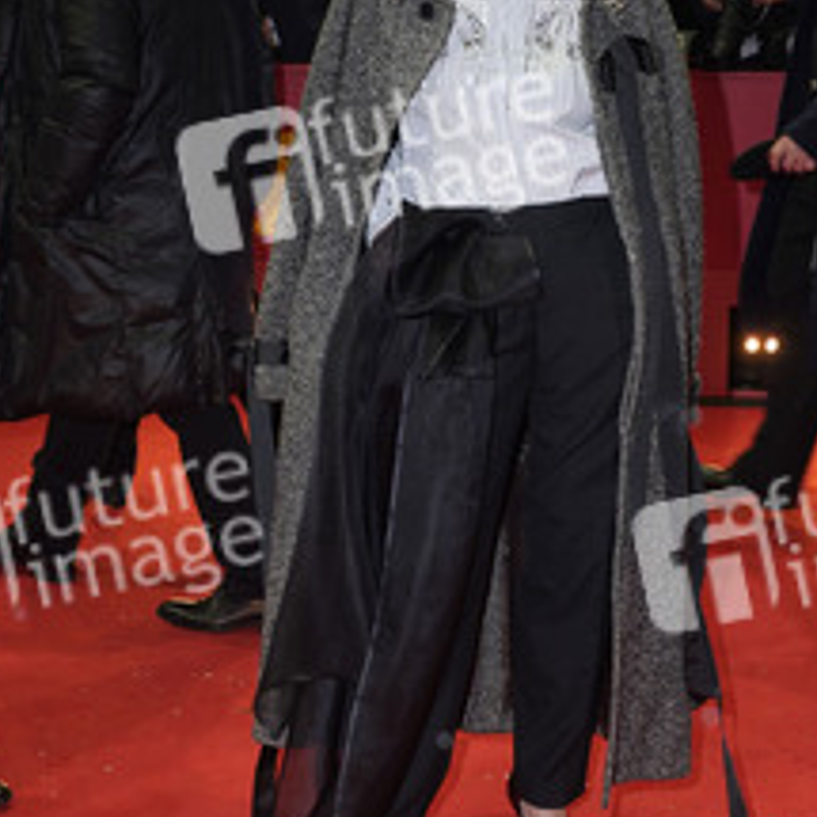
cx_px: 483
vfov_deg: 30.0
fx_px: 1522
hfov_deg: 30.0
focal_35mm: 57
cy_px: 353
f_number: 5.6
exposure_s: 1/160
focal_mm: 36
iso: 640
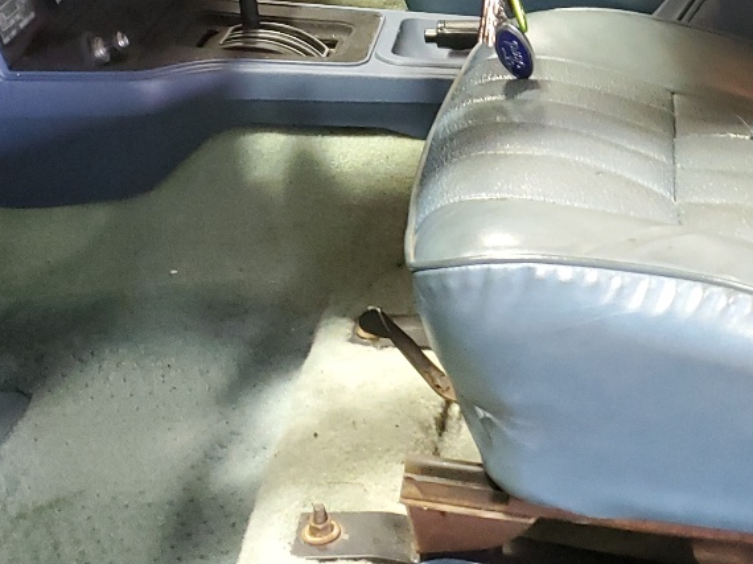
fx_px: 1587
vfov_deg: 19.0
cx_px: 637
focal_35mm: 73
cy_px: -116
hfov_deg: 26.0
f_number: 1.5
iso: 316
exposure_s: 1/40
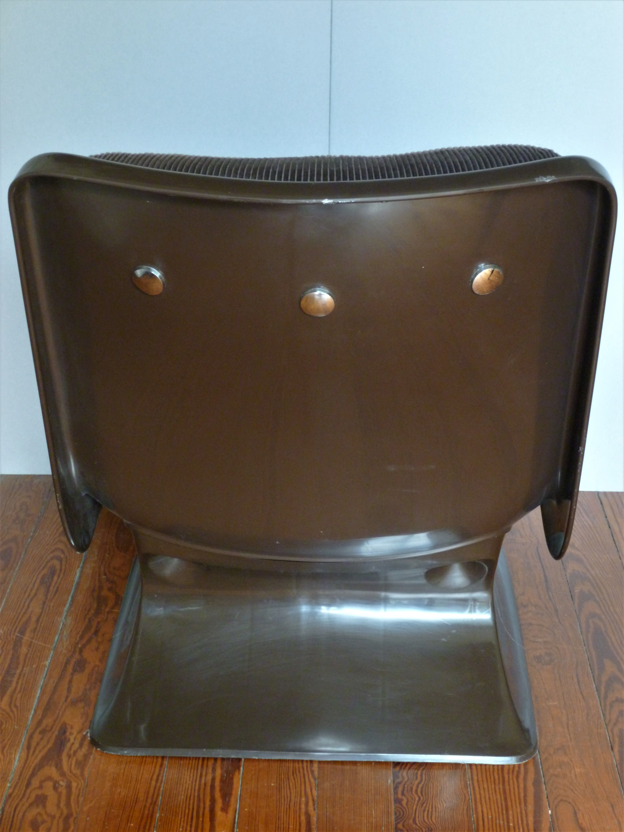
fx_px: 1538
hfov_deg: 22.9
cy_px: 416
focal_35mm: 64
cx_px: 312
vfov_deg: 30.3
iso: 400
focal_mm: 11.5
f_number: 4.5
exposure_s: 1/8
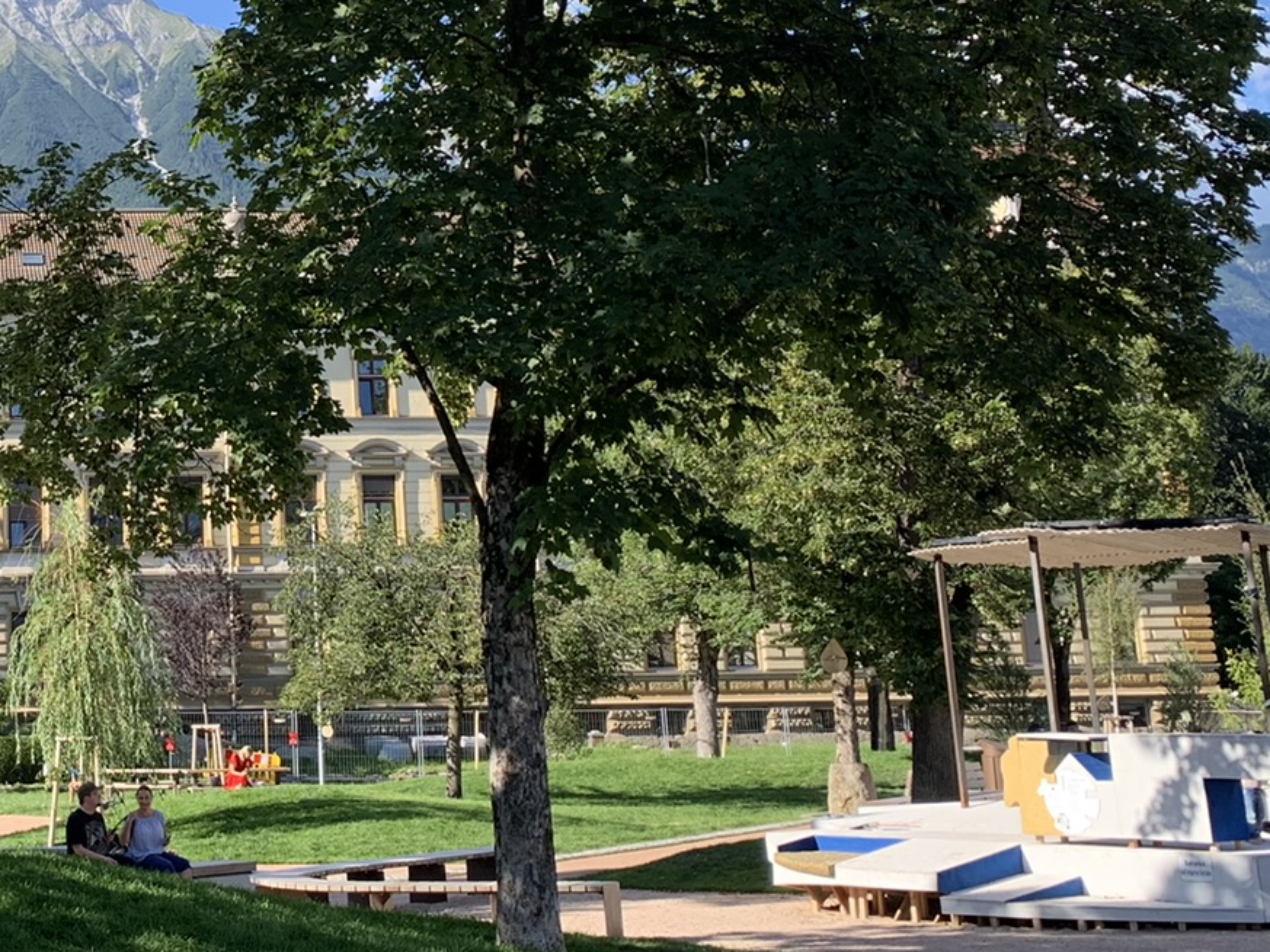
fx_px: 2238
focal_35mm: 61
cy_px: 190
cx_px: 57
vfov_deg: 23.7
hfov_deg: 29.9
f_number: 1.8
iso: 25
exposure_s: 1/616
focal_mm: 4.25
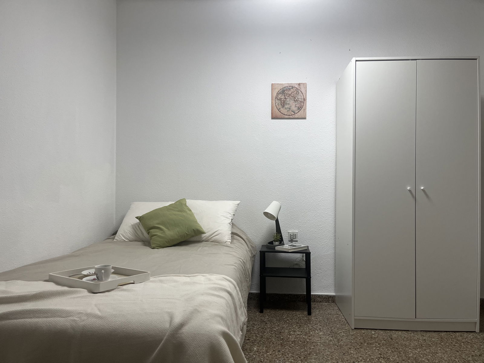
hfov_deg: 67.3
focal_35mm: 26
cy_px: 182
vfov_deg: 53.1
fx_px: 364
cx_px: 242
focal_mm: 5.1
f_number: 1.6
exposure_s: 1/100
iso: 100
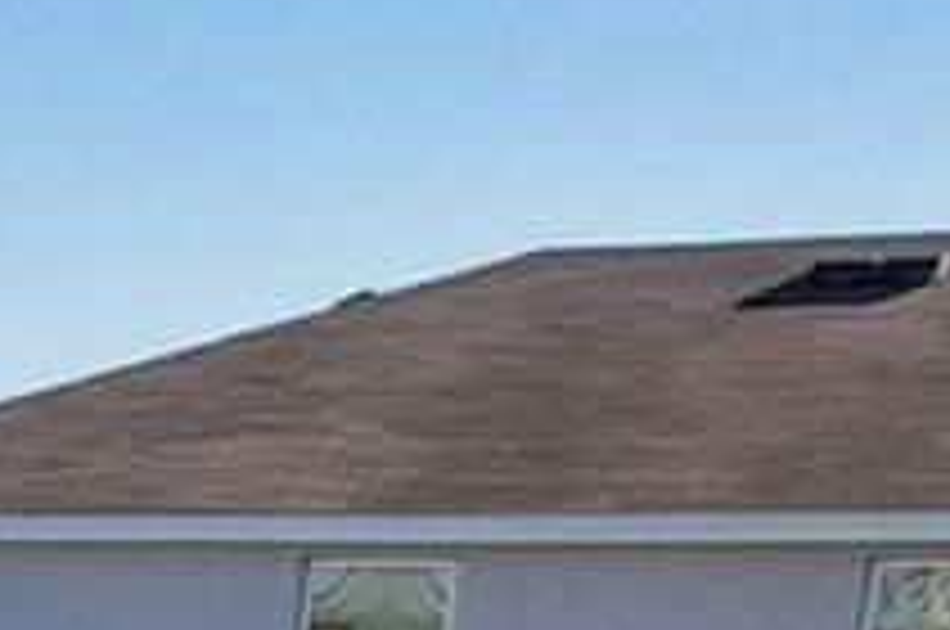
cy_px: 1750
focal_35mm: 167
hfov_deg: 8.8
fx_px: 4400
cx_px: -2319
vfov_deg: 7.4
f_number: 2.8
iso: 100
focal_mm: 8.4
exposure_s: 1/2000
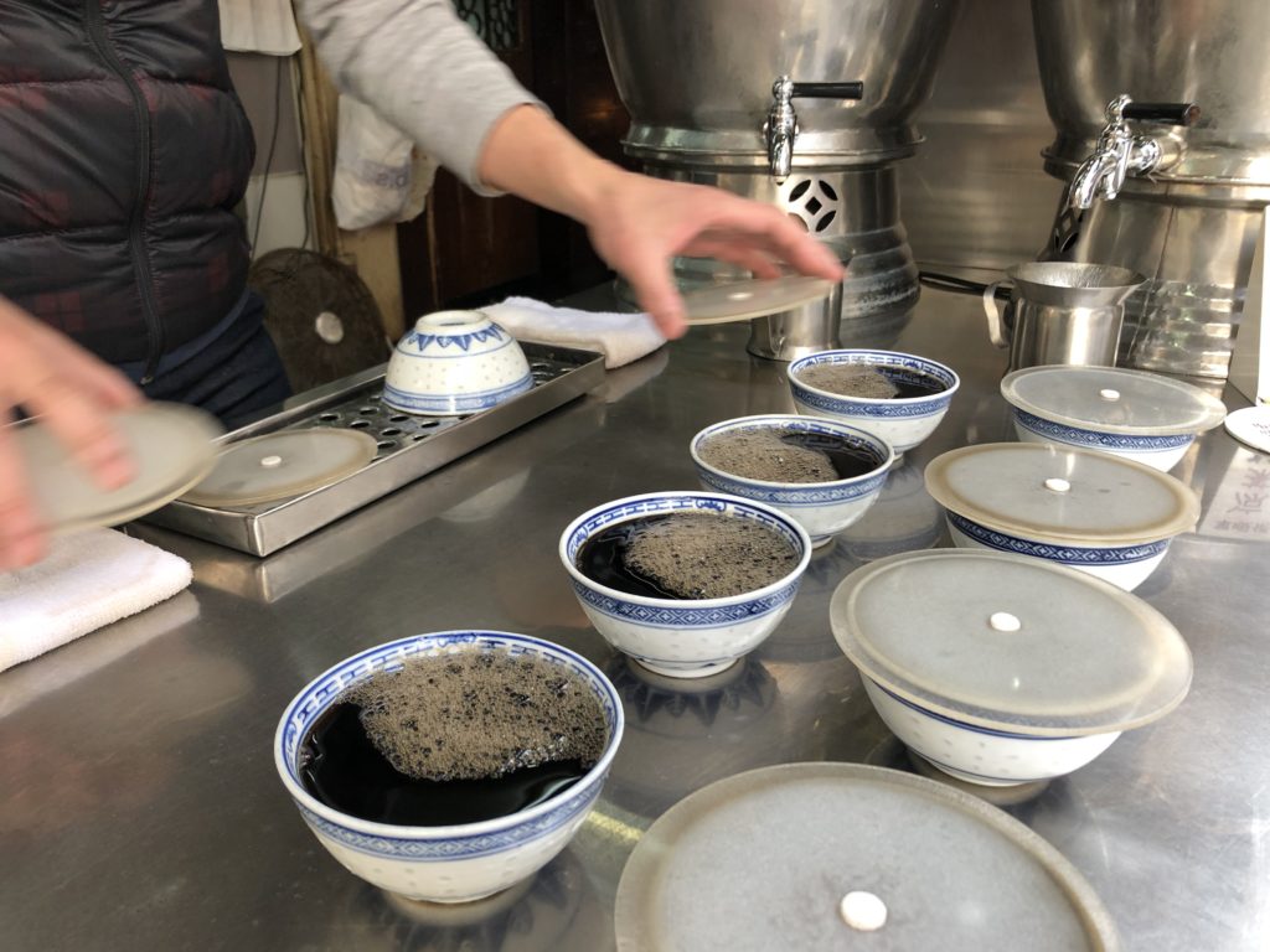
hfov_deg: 63.4
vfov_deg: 49.7
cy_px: 476
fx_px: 1027
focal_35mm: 28
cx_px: 635
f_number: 1.8
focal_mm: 4
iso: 25
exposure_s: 1/50
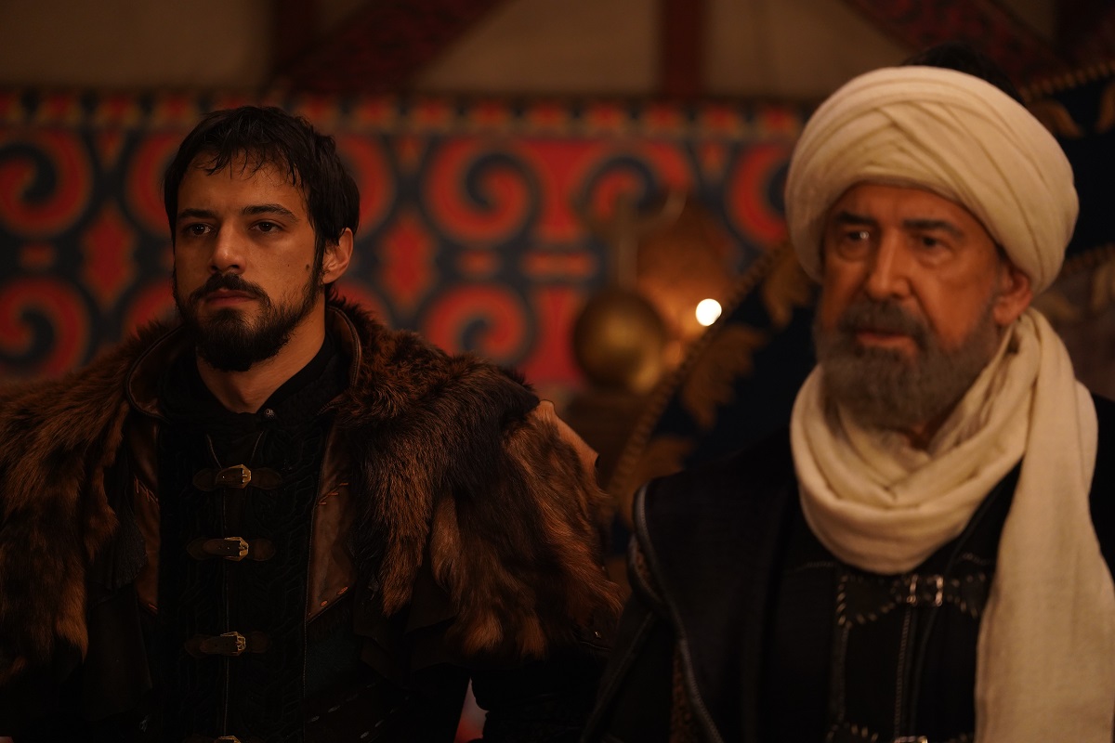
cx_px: 558
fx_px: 5051
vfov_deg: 8.4
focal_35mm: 163
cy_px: 372
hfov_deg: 12.6
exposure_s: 1/100
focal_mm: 163.1
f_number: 2.8
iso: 2000
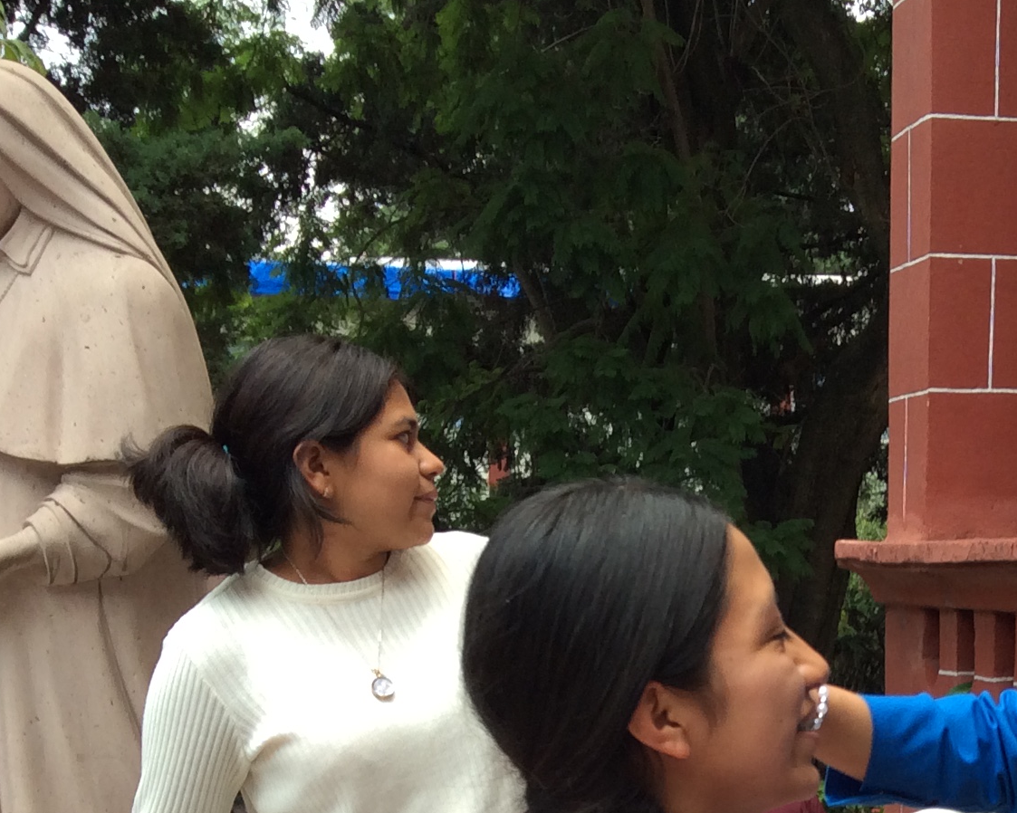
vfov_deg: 20.4
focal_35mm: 72
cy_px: 870
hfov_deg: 26.0
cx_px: 794
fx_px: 2167
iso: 32
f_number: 2.4
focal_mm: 3.3
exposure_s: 1/251
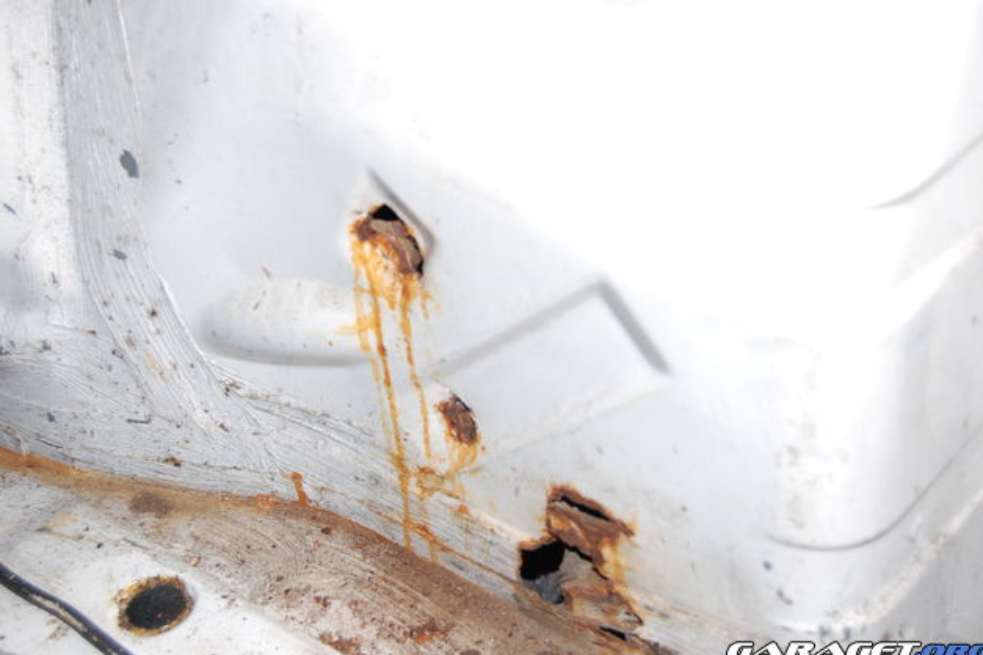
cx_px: 494
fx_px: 1420
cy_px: 332
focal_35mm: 52
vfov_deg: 26.0
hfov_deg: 38.2
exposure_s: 1/500
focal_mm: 34
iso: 400
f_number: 5
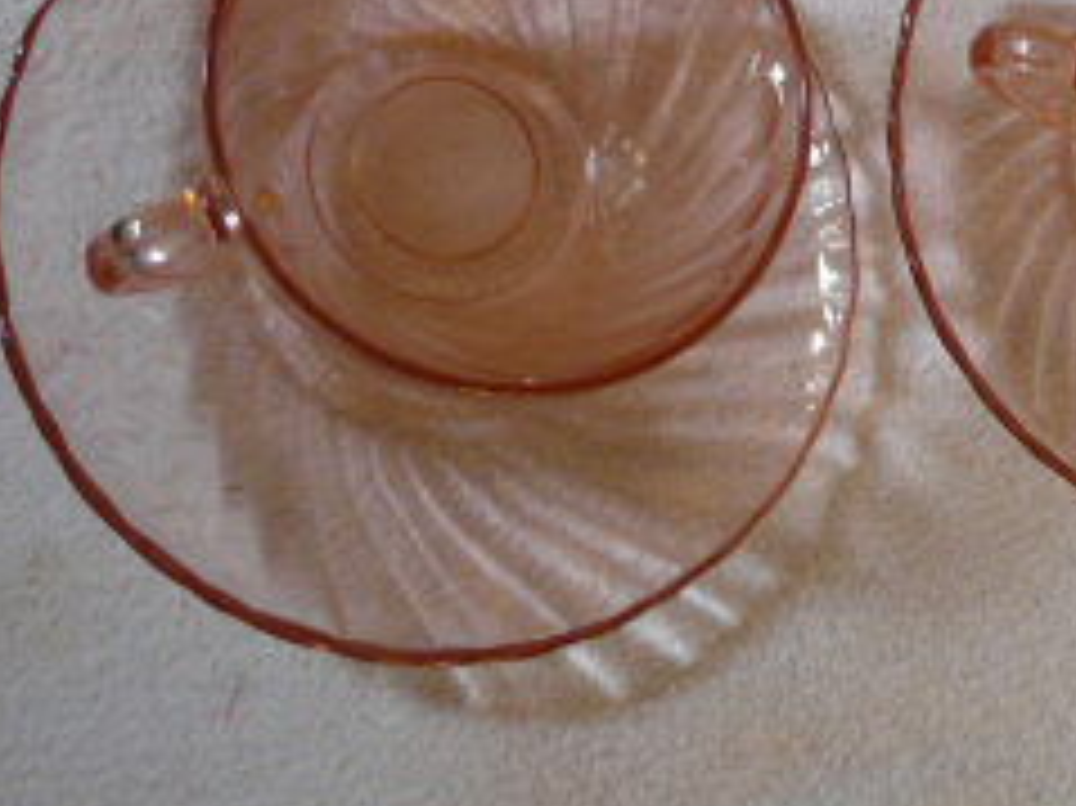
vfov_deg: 18.4
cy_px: -203
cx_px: 963
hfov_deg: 25.2
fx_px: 2330
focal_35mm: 75
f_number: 2.8
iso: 200
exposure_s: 1/20
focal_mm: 4.6
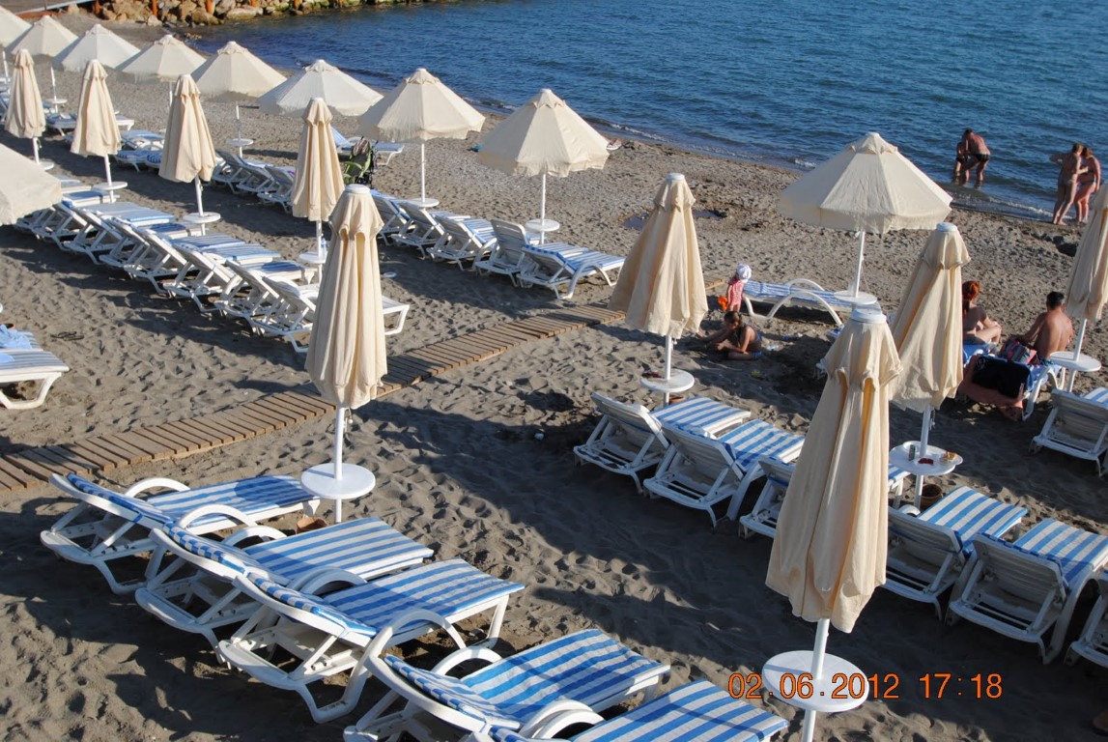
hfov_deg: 53.1
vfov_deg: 37.0
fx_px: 1109
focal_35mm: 36
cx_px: 554
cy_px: 371
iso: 100
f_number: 8
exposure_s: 1/250
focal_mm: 24
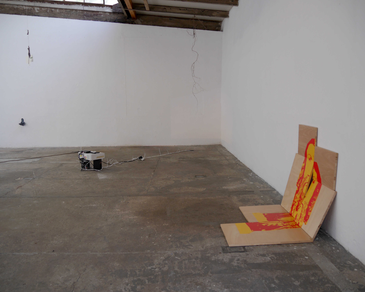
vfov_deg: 48.5
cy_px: 150
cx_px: 186
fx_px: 324
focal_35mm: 30
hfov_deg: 58.8
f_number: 3.5
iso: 160
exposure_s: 1/100
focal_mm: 14
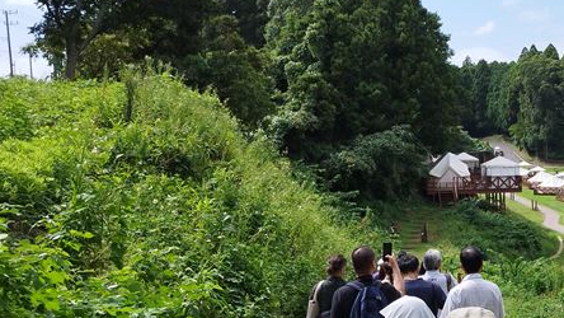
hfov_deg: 35.9
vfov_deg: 22.5
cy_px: 232
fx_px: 793
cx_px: 546
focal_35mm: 53
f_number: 1.89
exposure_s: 1/912
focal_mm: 5.89
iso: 50
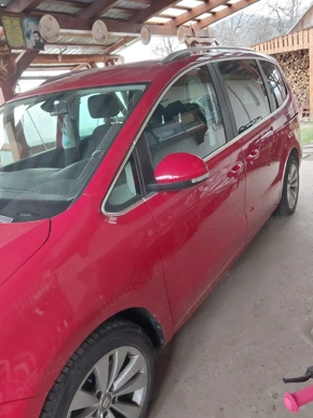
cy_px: 215
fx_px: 374
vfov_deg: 58.4
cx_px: 154
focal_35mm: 31
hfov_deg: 45.4
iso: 640
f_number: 1.8
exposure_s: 1/25
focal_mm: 4.6
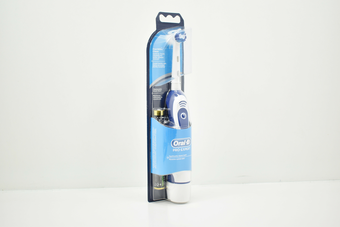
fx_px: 411
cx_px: 170
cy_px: 114
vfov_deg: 30.8
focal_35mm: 44
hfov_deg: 45.0
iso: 100
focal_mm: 29
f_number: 4.2
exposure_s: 1/80
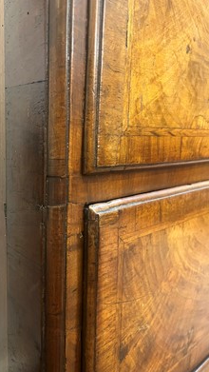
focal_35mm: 29
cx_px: 70
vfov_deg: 66.1
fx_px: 286
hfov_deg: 39.7
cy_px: 183
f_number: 1.6
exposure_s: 1/33
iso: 500
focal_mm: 5.1
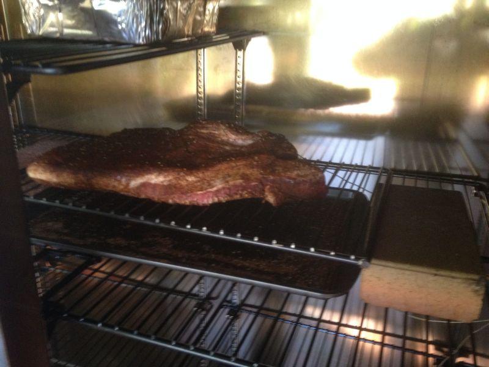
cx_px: 244
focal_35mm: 35
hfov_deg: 52.6
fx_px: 494
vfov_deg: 40.7
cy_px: 184
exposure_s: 1/20
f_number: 2.4
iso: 250
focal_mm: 4.28
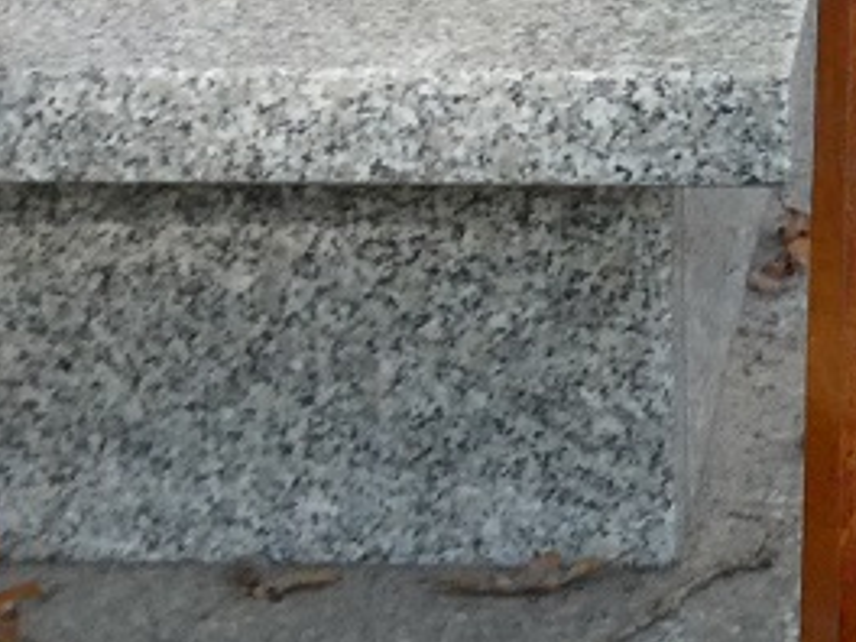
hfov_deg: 6.9
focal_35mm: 285
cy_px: -1294
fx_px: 7048
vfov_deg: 5.0
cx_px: 976
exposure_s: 1/60
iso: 125
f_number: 4
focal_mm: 8.4
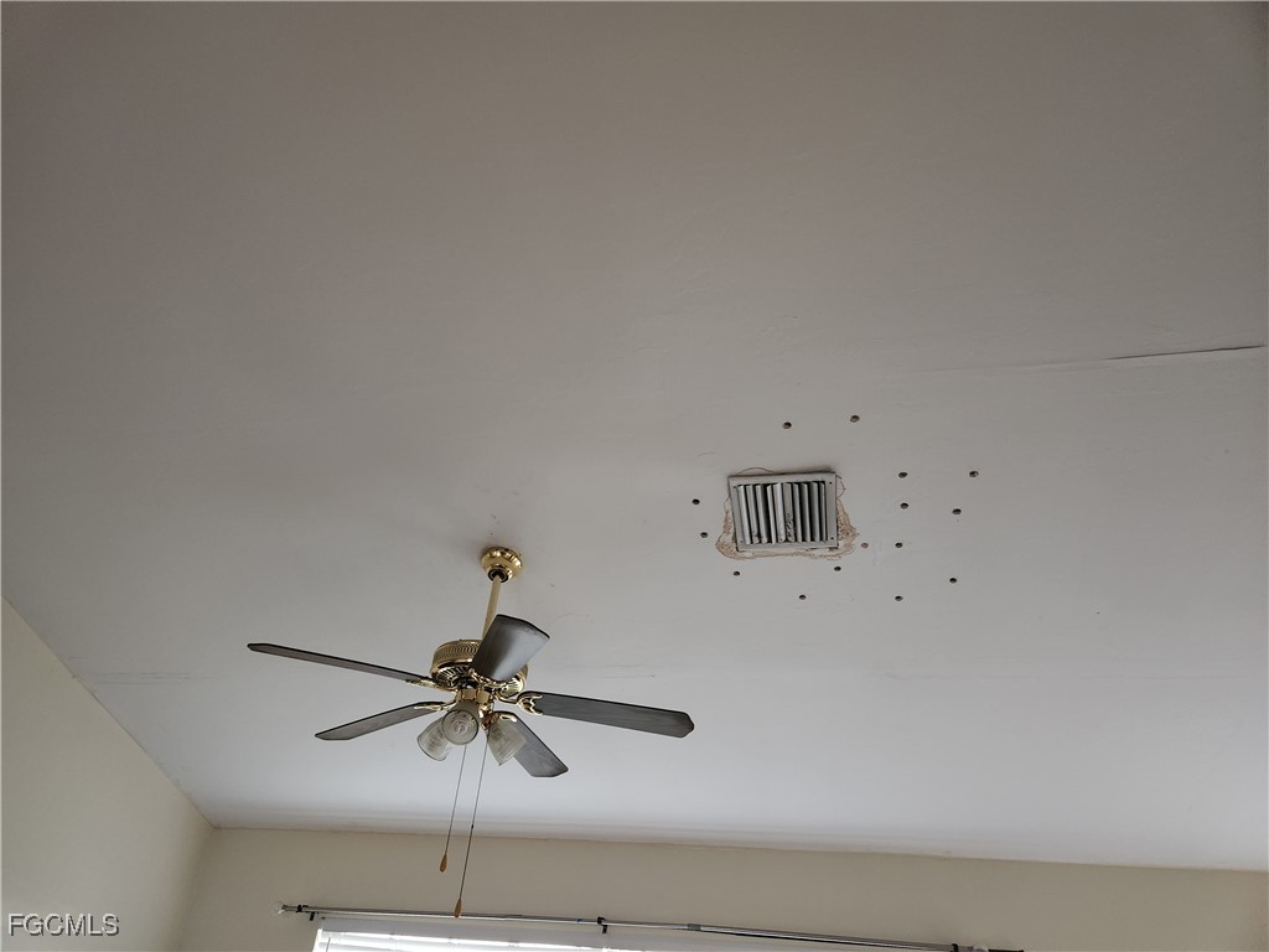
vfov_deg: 58.9
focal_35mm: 23
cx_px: 634
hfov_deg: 73.9
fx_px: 843
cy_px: 476
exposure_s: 1/24
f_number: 1.8
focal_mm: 5.4
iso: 640
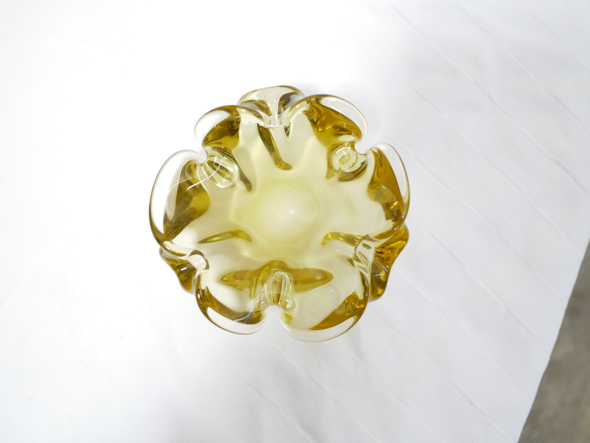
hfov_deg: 46.8
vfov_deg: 36.0
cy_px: 222
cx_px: 295
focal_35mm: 40
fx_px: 682
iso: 500
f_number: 1.7
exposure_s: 1/60
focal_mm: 20
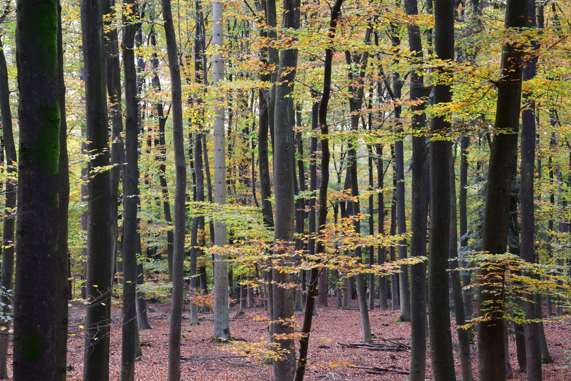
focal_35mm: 118
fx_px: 1872
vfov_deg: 11.6
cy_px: 196
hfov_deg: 17.3
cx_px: 287
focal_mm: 70
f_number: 8
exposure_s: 1/50
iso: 400
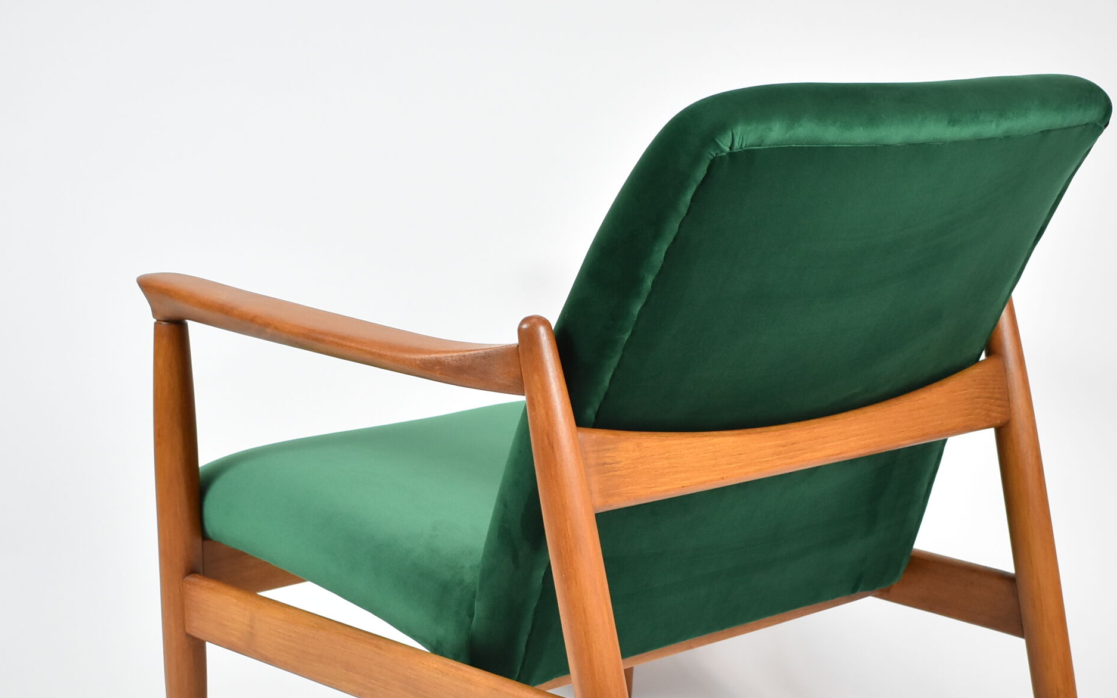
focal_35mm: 71
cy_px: 543
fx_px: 2156
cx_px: 631
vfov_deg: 18.3
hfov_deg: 29.0
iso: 900
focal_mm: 29
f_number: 4.2
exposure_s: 1/125
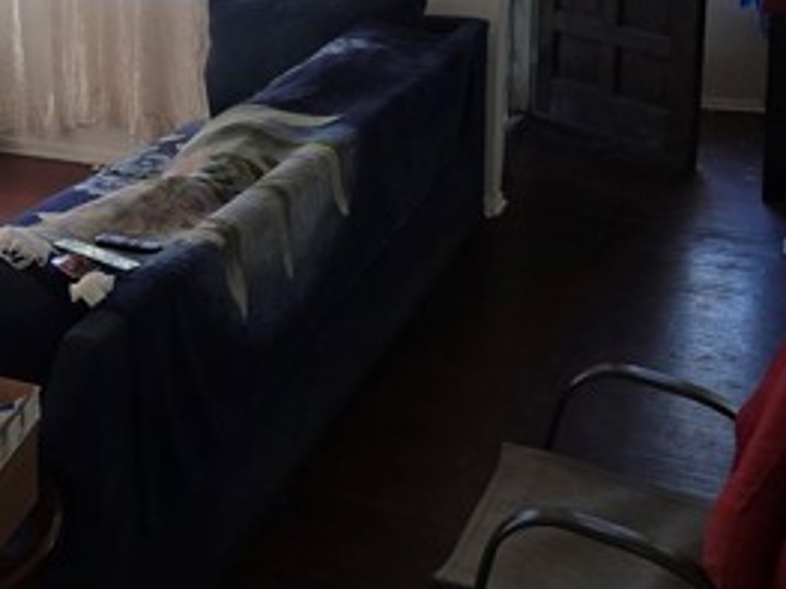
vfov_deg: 25.3
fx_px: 1271
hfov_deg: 32.6
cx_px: 72
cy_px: 63
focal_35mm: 56
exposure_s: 1/60
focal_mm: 6.3
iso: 50
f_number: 1.7
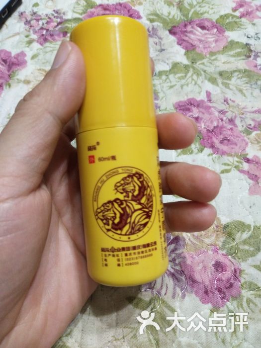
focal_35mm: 26
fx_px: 261
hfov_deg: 53.1
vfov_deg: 67.3
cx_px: 130
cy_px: 174
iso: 400
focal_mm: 3.88
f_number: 2
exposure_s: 1/33.3
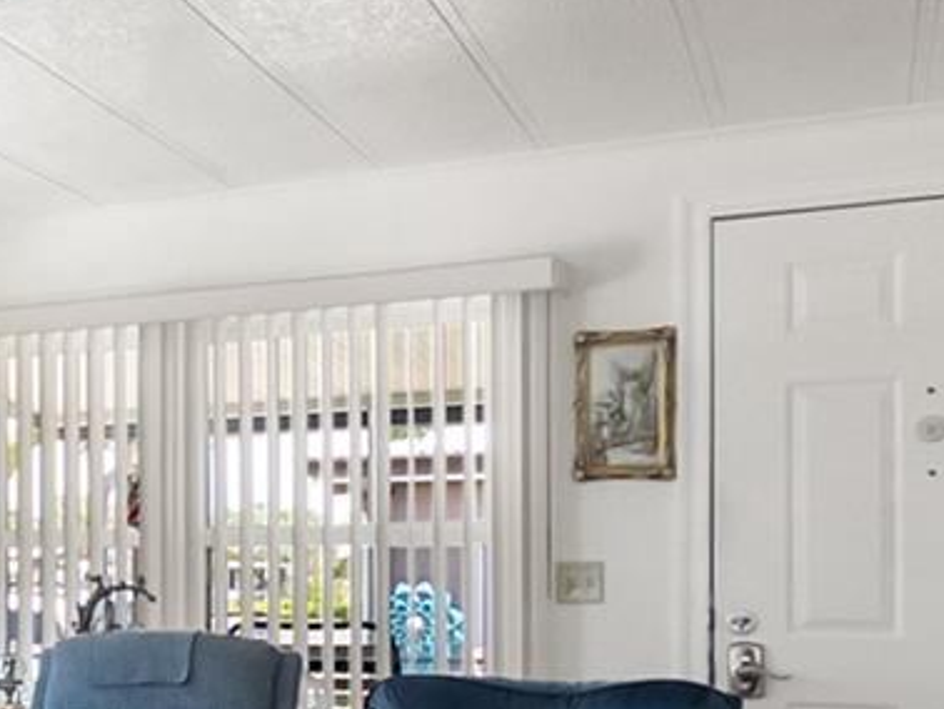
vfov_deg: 23.7
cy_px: 575
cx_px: -372
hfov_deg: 25.7
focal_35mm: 61
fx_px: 1665
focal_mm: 10
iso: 1600
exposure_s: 1/250
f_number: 4
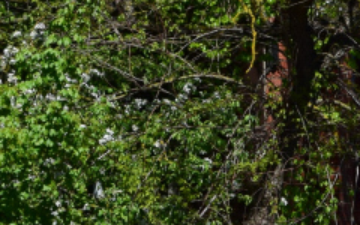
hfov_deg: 4.9
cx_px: 948
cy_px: 205
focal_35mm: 414
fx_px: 4062
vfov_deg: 3.2
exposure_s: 1/1000
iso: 200
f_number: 6.3
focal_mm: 50
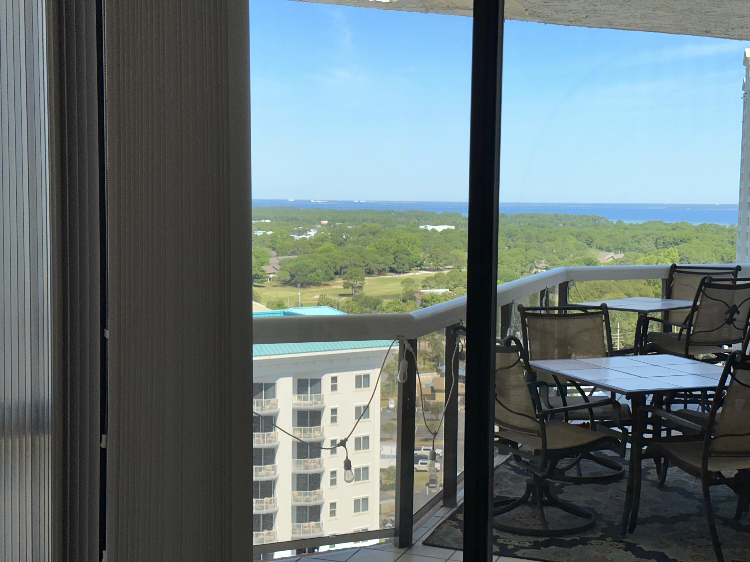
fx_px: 1040
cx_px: 375
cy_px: 281
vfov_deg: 30.3
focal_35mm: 48
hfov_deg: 39.7
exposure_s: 1/1639
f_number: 1.78
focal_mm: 6.86
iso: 40
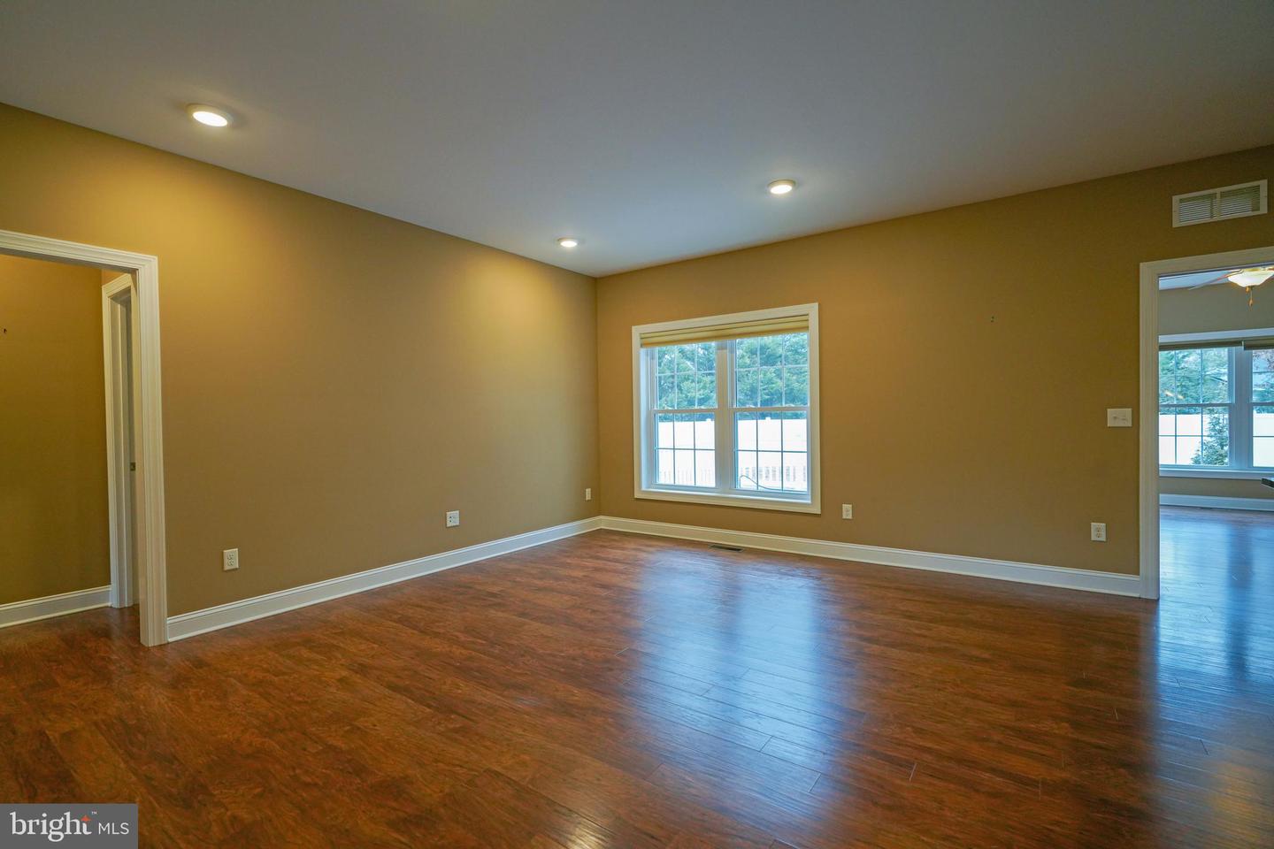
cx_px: 637
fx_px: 566
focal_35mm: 16
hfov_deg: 96.7
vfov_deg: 73.7
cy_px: 424
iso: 1250
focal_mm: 16
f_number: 4
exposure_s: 1/160
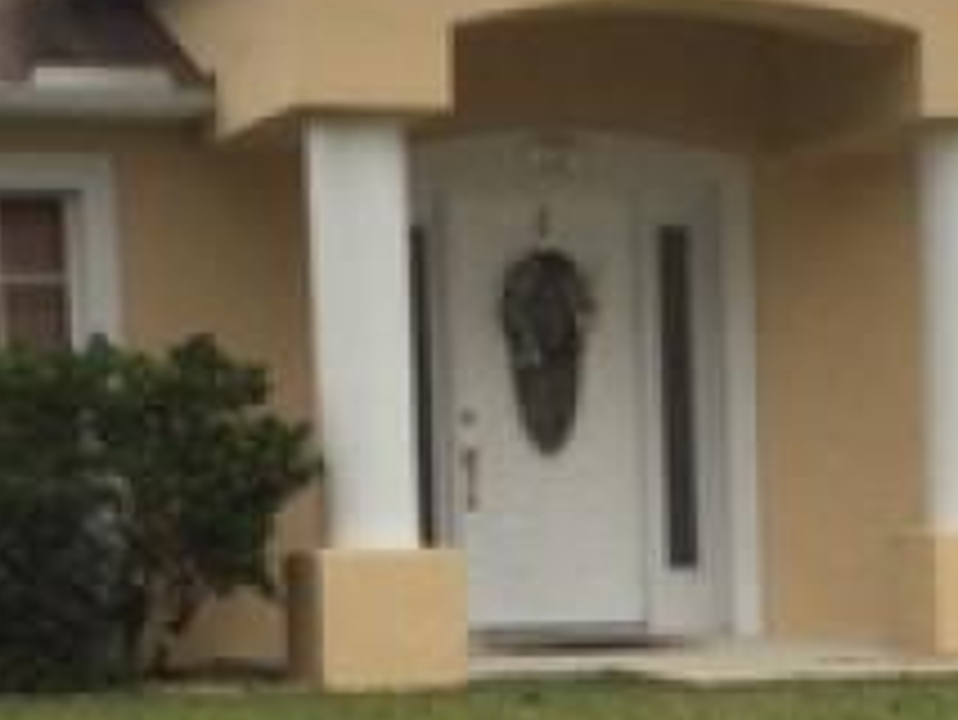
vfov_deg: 9.8
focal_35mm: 149
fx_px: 4126
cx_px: 756
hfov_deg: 13.2
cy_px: 945
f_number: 2.4
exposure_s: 1/206
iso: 25
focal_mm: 3.3
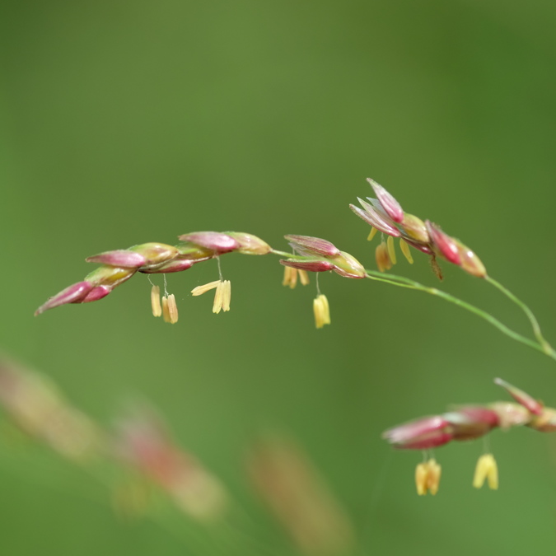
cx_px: 290
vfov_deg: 15.0
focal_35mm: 116
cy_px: 278
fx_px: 2108
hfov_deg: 15.0
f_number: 2.4
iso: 200
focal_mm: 60
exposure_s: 1/2000
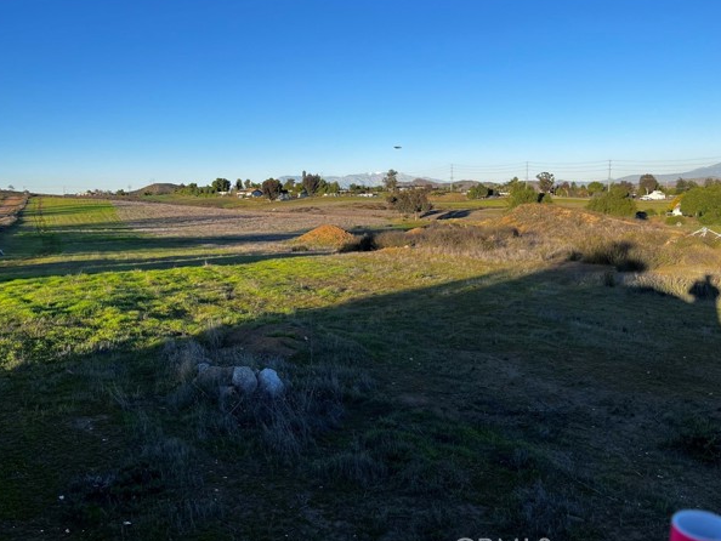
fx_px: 583
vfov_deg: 49.8
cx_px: 353
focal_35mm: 28
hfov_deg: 63.4
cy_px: 275
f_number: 1.6
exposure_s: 1/1802
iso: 50
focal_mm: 5.1
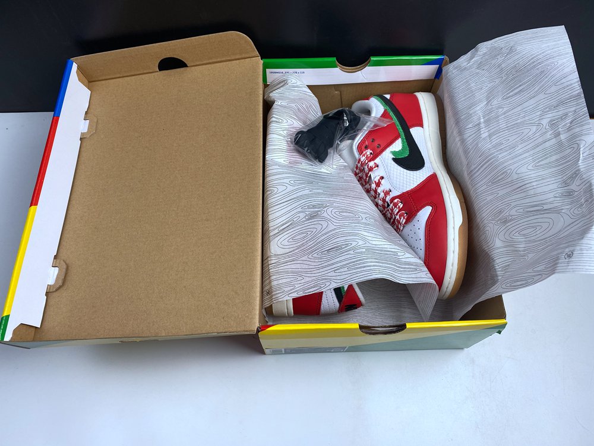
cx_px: 297
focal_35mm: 26
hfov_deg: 67.3
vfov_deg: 53.1
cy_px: 223
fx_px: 446
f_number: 1.8
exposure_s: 1/100
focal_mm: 4.25
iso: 40
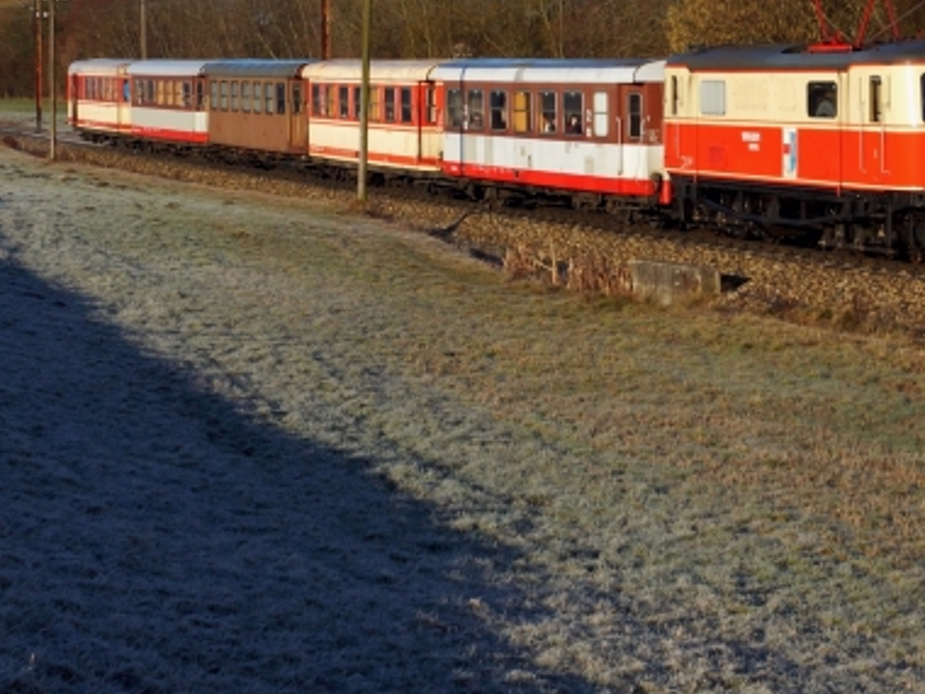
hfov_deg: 19.4
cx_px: 445
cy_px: -133
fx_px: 2699
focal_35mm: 101
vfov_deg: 14.2
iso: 200
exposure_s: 1/800
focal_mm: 26
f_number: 7.1
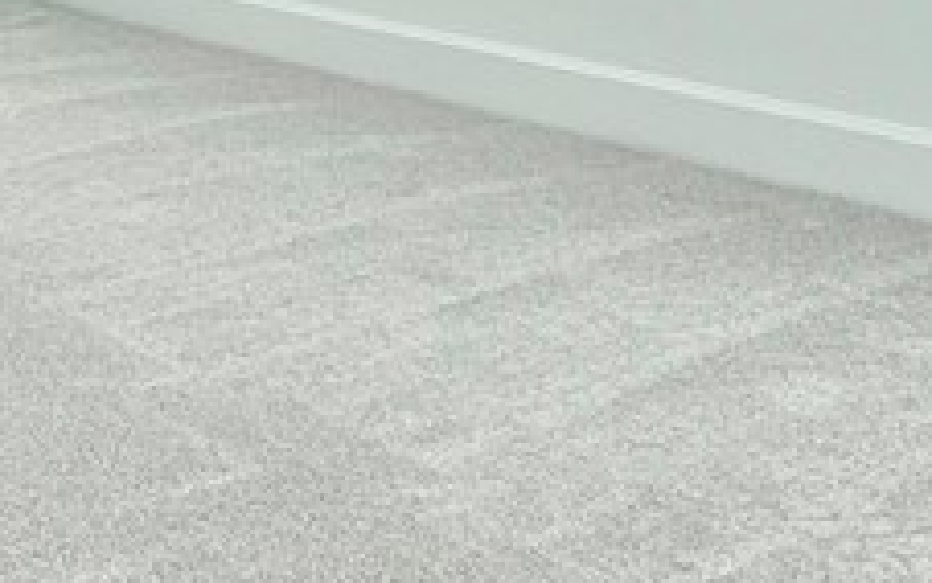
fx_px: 1702
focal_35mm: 67
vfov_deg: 17.8
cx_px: -74
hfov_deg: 28.1
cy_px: -242
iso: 40
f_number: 2.2
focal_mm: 2.22
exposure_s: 1/250
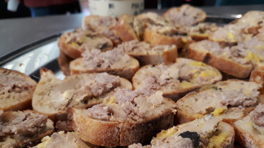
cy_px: 91
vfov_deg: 38.7
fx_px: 210
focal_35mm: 30
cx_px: 132
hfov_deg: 64.3
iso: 250
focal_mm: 3.71
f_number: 1.7
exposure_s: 1/50
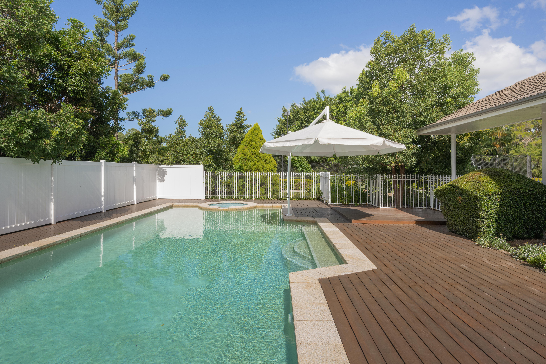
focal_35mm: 19
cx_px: 273
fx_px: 288
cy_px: 182
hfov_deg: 86.9
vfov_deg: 64.6
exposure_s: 1/250
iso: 200
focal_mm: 19
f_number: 11
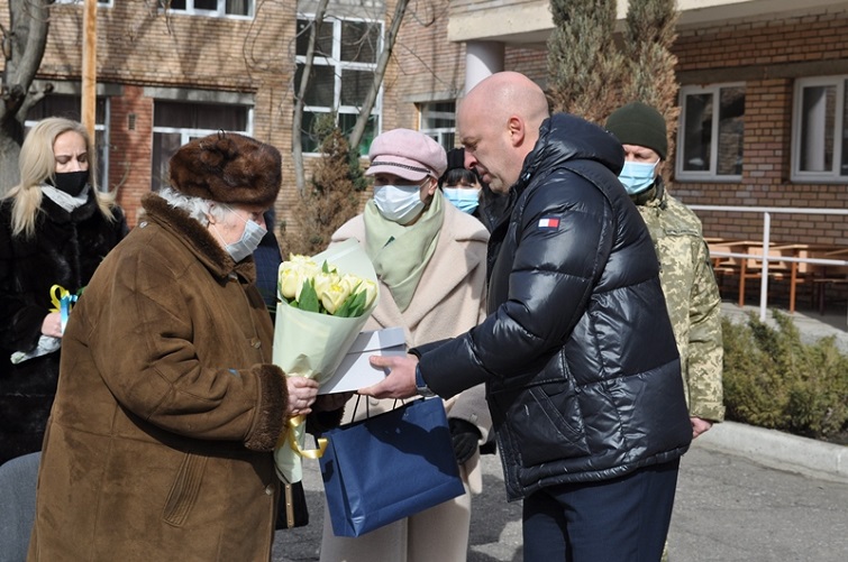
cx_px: 424
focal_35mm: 66
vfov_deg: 20.5
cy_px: 281
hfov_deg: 30.6
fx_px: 1552
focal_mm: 44
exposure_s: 1/320
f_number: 9
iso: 200
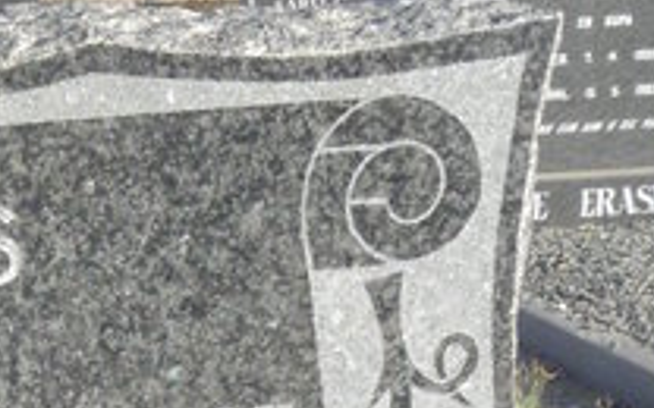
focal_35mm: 106
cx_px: -176
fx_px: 1889
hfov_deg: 18.4
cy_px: 741
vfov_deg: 11.4
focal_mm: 4.6
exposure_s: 1/400
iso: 200
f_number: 6.3
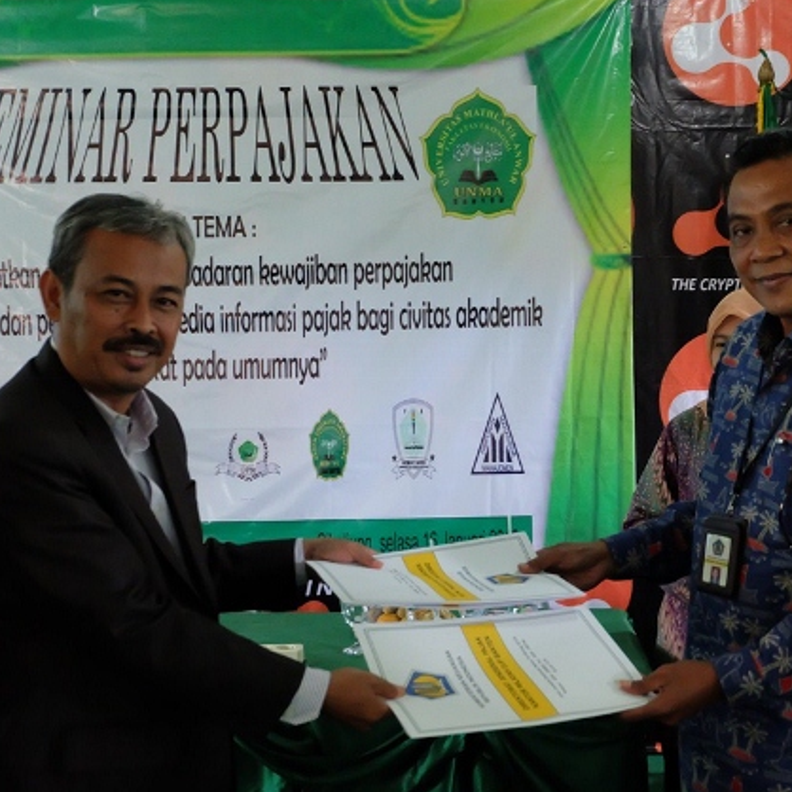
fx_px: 1346
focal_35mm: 52
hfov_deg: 32.8
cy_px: 397
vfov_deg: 32.8
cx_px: 441
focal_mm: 26.9
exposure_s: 1/80
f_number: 4.5
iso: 6400
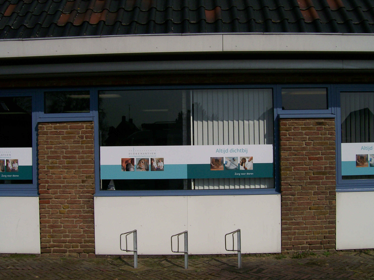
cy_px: 140
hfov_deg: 51.4
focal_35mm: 36
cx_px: 187
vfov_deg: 39.7
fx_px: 389
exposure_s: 1/1401
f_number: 4.8
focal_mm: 6
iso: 80
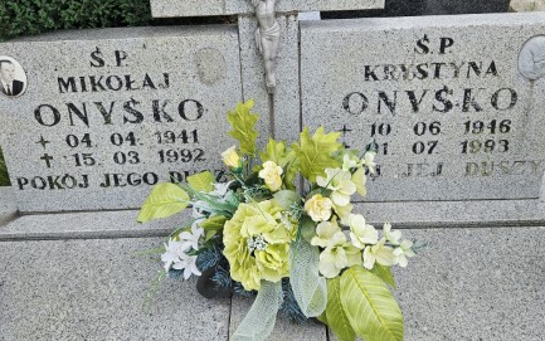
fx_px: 535
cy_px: 59
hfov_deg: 54.0
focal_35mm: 36
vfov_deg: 34.1
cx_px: 259
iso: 25
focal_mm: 5.4
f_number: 1.8
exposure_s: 1/585
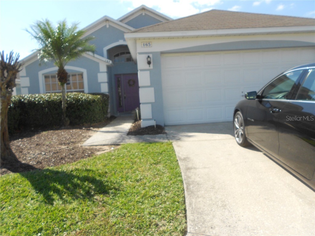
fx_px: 237
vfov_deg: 53.1
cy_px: 118
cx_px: 158
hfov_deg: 67.3
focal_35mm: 26
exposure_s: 1/500
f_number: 3.2
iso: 80
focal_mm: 4.6
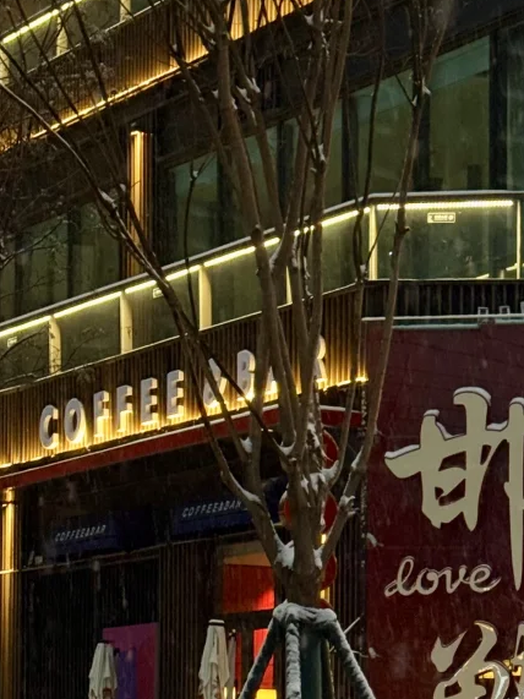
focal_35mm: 121
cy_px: 677
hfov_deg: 12.0
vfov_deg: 16.0
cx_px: 639
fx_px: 2443
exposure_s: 1/50
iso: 125
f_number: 1.78
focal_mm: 6.76
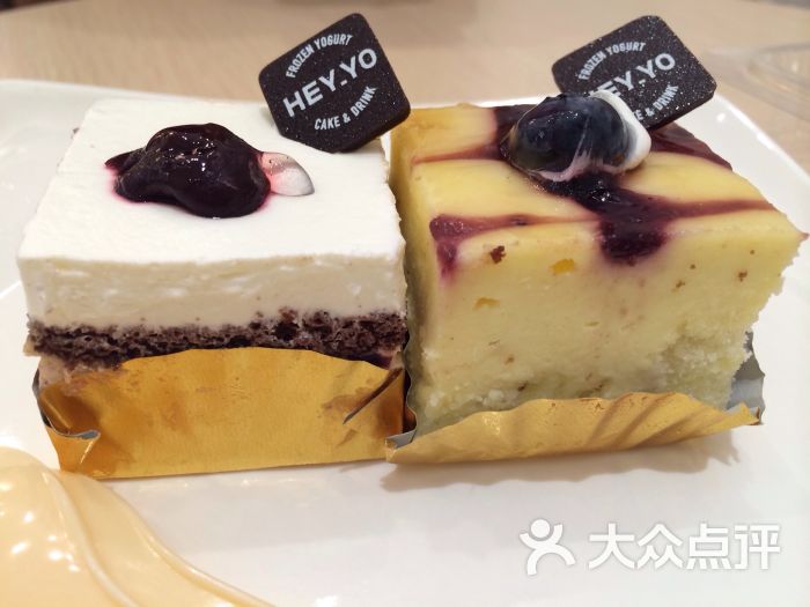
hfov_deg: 60.0
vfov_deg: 46.8
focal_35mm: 30
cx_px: 405
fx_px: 702
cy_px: 304
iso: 40
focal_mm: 4.12
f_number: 2.2
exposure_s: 1/33
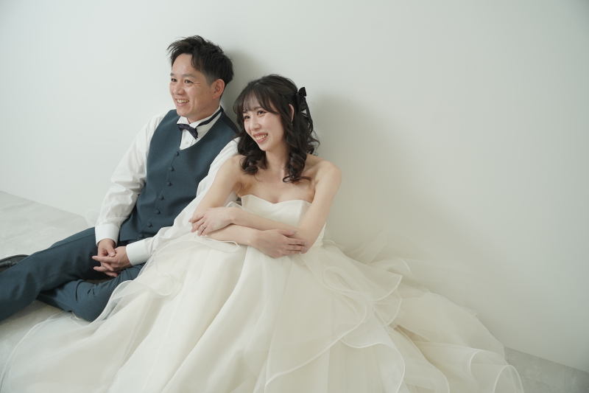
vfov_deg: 32.0
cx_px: 294
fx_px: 684
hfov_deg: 46.6
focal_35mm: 42
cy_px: 196
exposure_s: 1/125
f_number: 4
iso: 250
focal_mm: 41.8
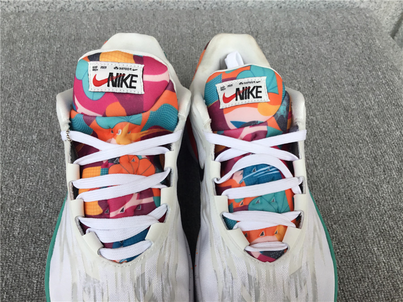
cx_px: 202
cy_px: 151
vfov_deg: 45.4
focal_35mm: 31
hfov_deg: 58.4
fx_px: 361
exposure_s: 1/375
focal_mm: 3.3
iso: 25
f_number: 2.4
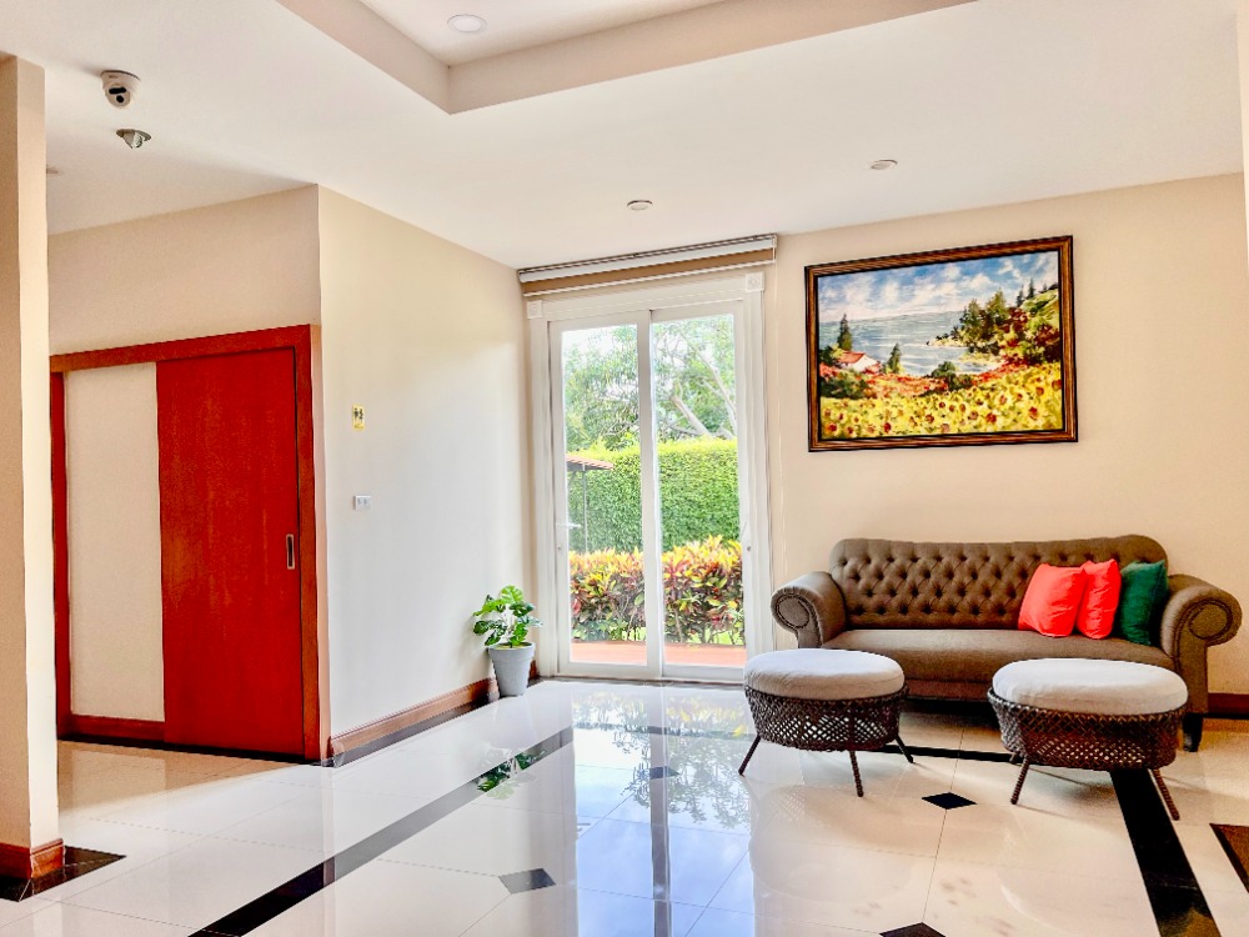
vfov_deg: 53.1
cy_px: 468
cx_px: 624
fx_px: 938
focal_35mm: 26
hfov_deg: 67.3
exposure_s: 1/115
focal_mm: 5.7
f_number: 1.5
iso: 32
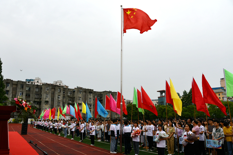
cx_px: 116
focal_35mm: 27
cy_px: 78
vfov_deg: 47.9
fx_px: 175
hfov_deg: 67.4
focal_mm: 18
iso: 180
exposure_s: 1/250
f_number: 8
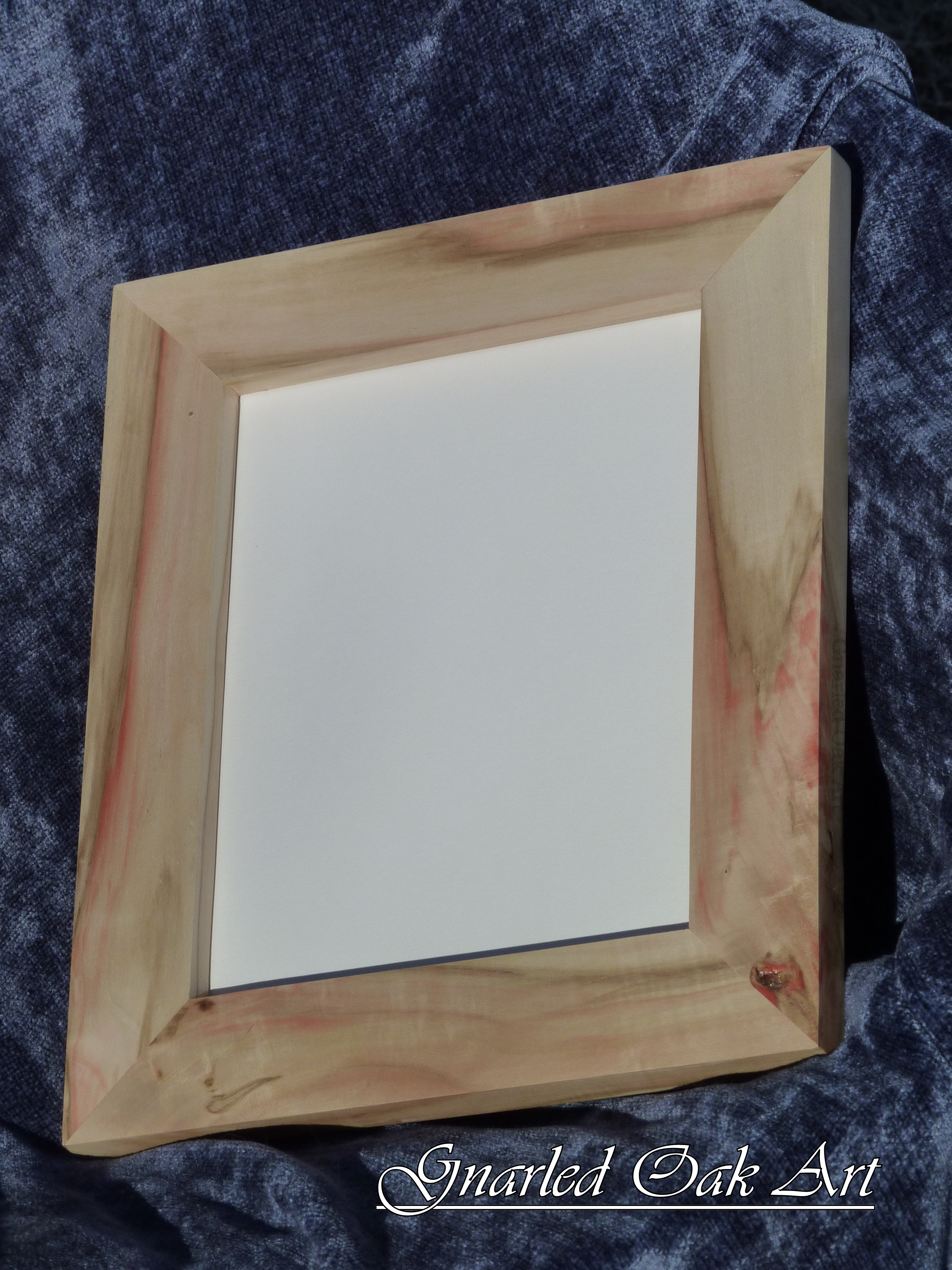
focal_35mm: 158
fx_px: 5794
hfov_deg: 9.4
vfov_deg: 12.5
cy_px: 635
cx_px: 476
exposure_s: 1/1000
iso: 125
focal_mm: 25.9
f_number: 6.3
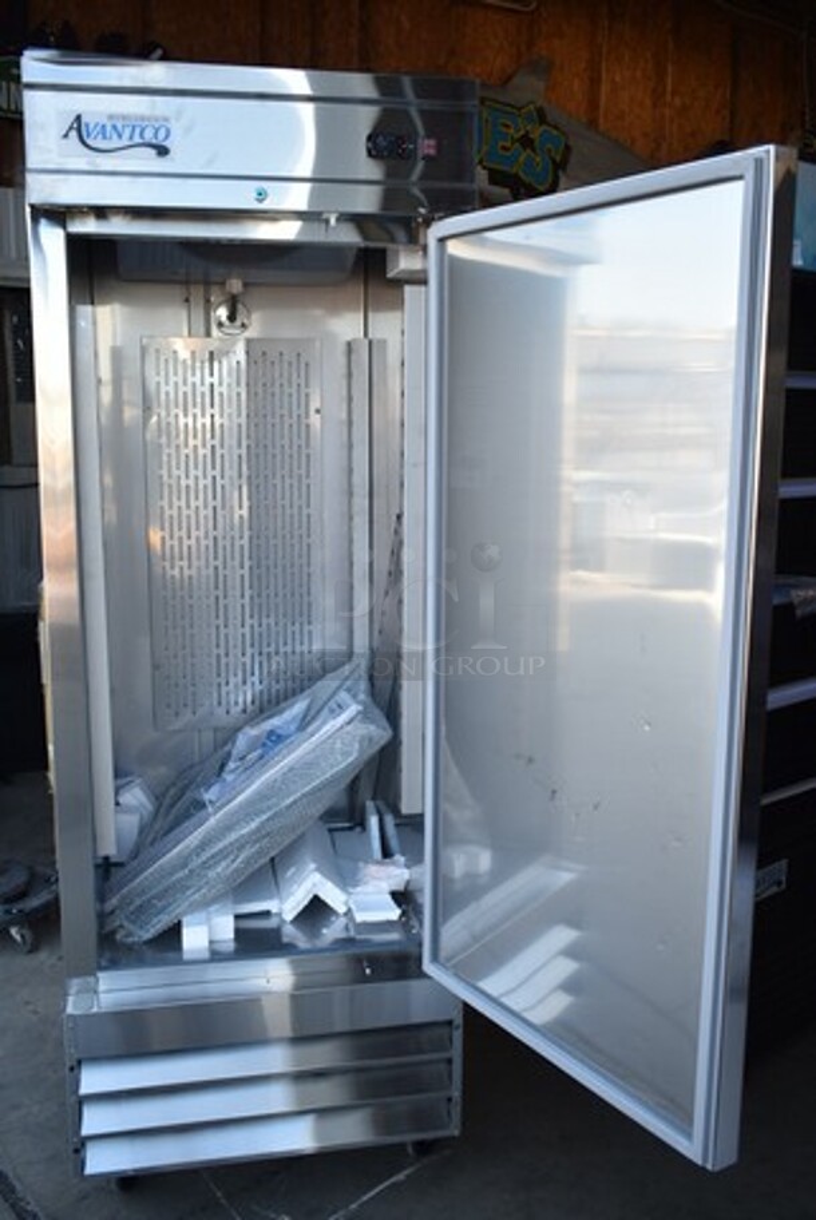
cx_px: 408
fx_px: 1119
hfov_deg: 40.1
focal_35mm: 33
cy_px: 610
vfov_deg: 57.2
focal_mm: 22
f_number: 3.8
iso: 125
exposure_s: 1/125
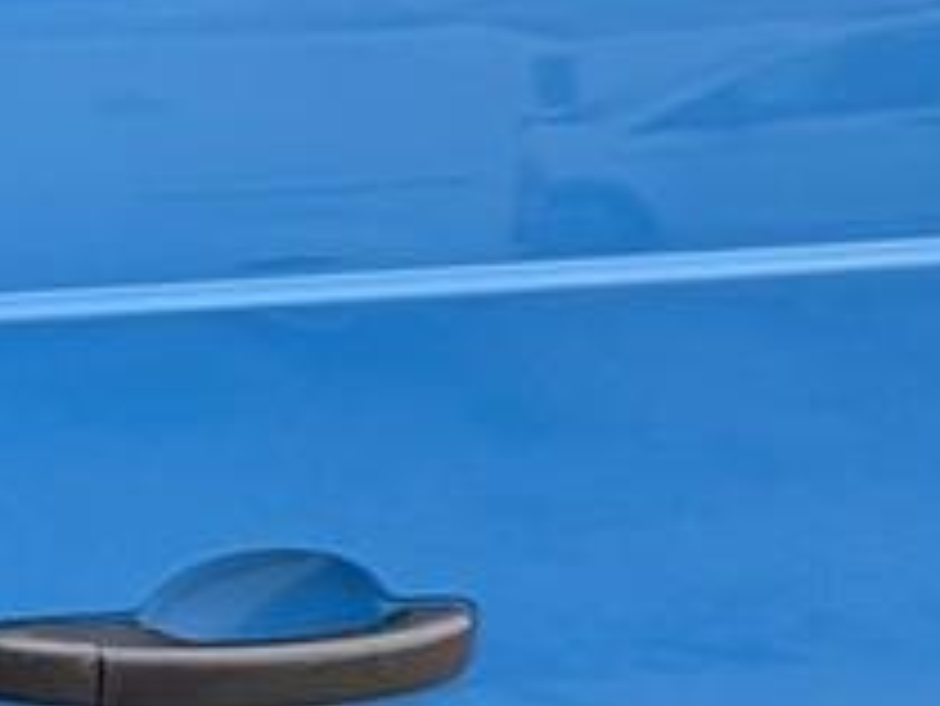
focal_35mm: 60
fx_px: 1630
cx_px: -953
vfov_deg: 24.3
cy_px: 207
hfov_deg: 19.0
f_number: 2.2
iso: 64
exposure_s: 1/174
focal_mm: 2.22
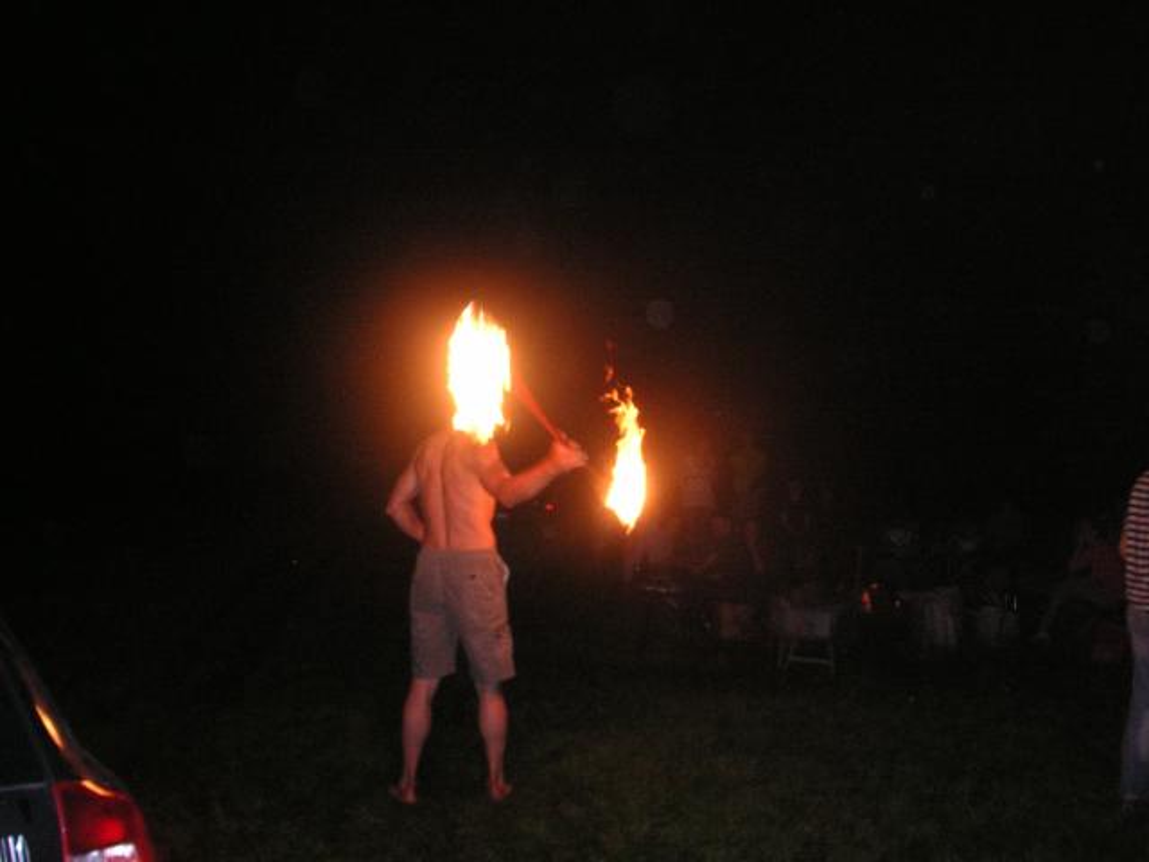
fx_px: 1228
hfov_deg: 50.1
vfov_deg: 38.7
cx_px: 574
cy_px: 431
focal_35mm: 37
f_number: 2.8
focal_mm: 6.1
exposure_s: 1/45
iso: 160
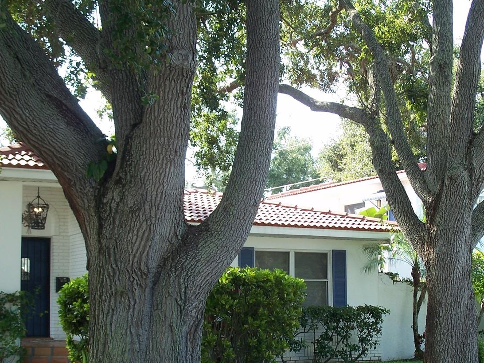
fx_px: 881
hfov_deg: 30.6
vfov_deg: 23.2
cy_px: 225
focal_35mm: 63
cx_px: 303
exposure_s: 1/100
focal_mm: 9.1
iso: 64
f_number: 3.2
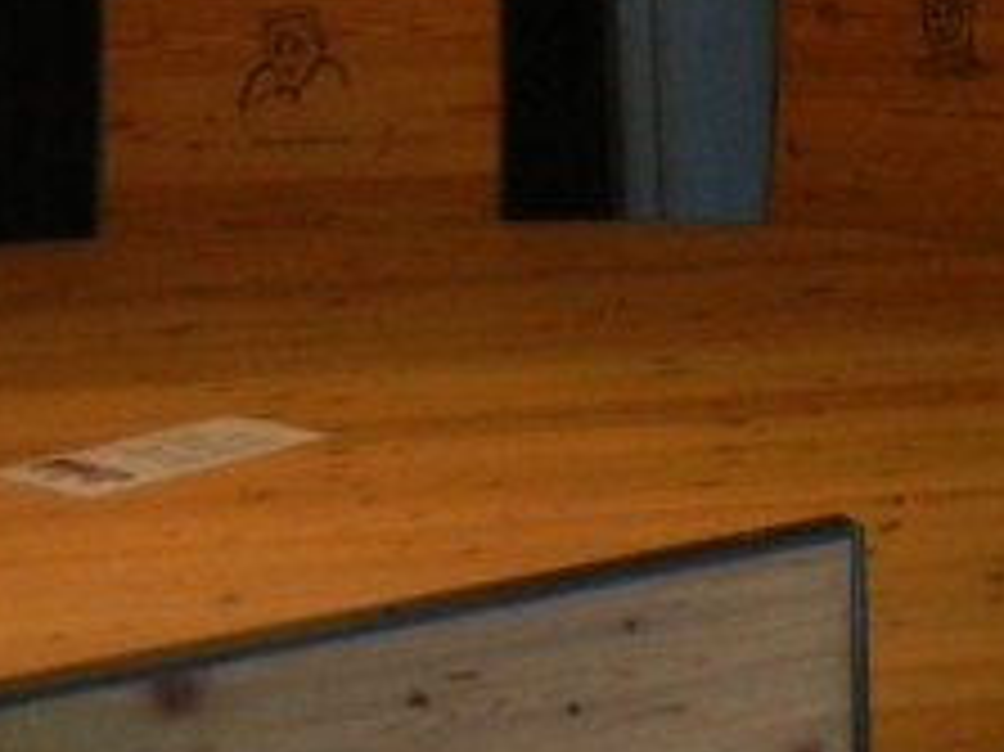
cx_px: 2107
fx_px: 4000
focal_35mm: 138
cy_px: -567
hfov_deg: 12.4
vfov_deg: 10.2
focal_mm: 5.4
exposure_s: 1/56.7
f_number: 3.5
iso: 400
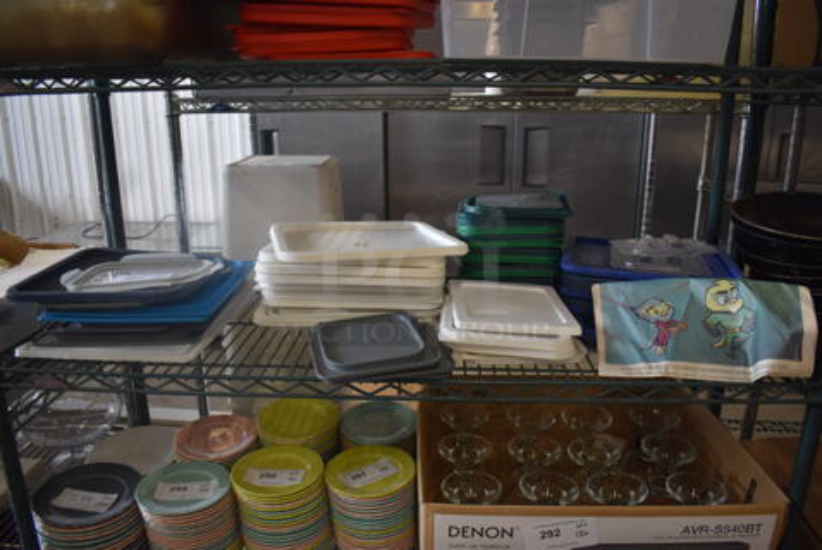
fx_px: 617
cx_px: 411
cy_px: 275
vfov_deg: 48.1
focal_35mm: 27
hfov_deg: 67.3
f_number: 3.5
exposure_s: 1/125
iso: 1000
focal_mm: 18
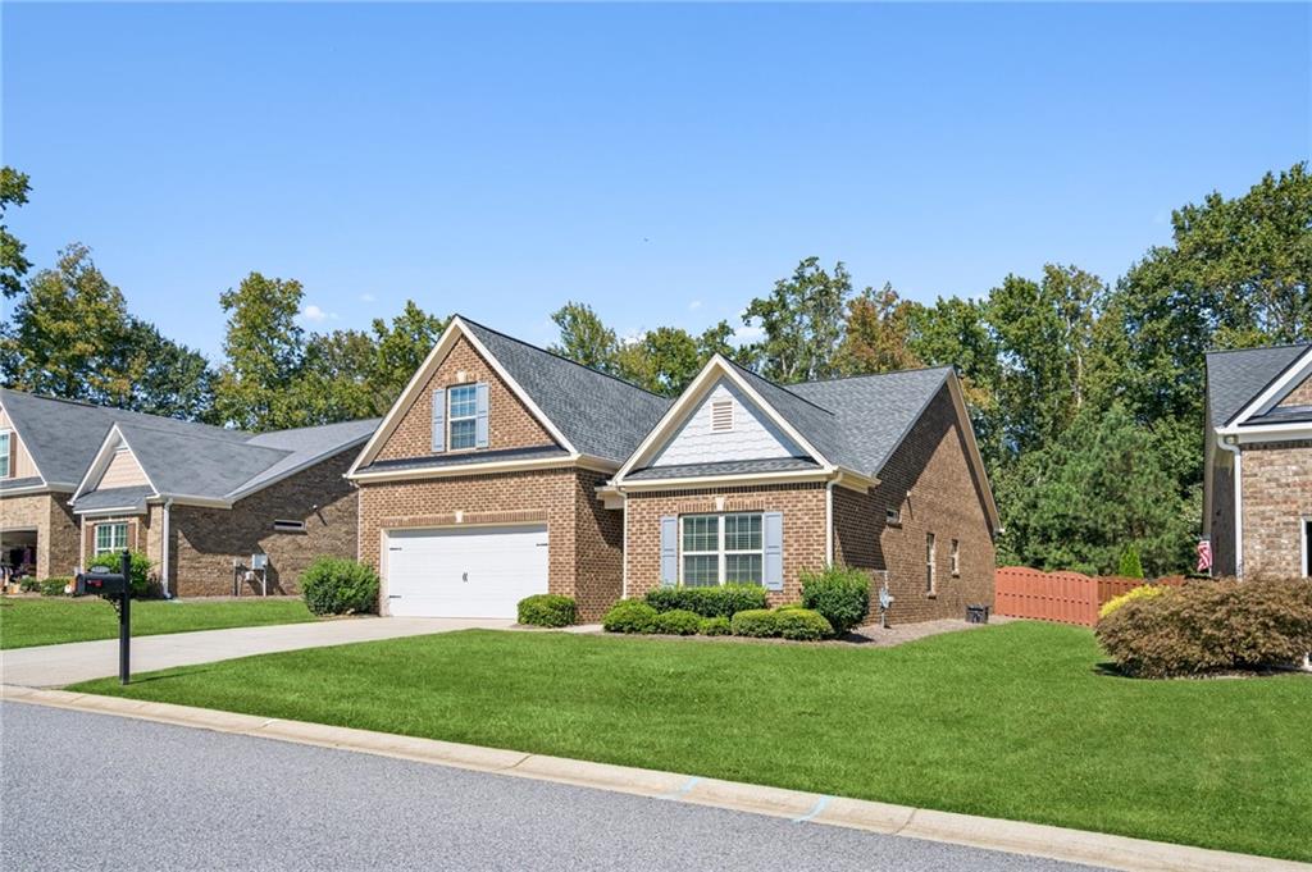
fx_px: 874
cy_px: 436
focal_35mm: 24
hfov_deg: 73.8
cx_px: 656
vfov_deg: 53.1
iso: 100
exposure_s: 1/800
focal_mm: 24
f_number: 5.6
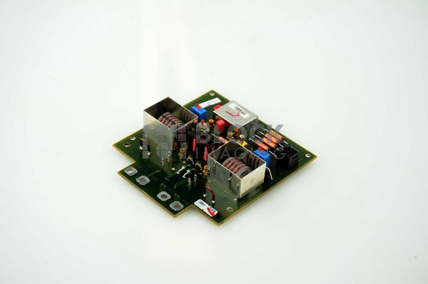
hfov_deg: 27.0
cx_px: 214
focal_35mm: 75
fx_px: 891
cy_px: 142
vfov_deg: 18.2
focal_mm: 75
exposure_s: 1/100
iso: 800
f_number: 8
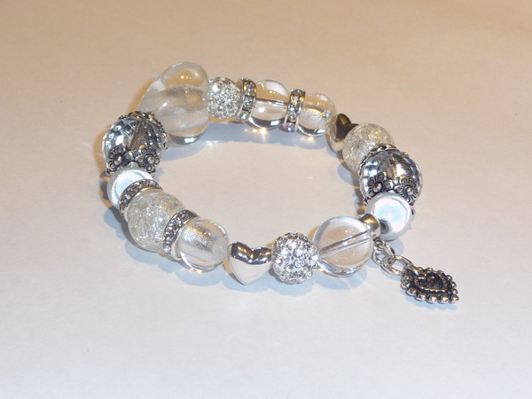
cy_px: 200
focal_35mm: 67
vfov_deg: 21.9
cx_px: 266
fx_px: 1030
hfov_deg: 29.0
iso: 100
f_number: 3.9
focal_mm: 6.7
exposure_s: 1/50
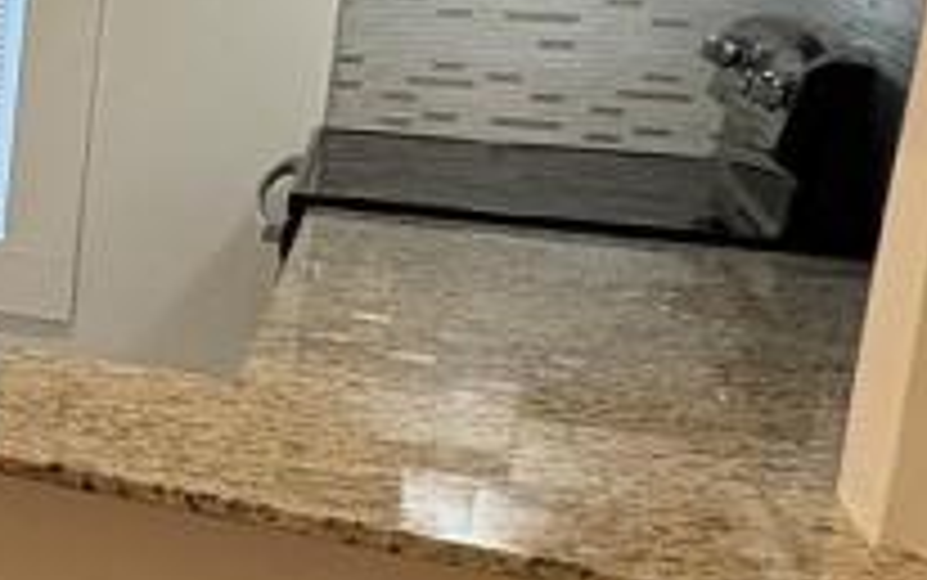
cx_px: -968
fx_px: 1744
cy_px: 144
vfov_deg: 18.8
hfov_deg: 18.3
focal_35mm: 69
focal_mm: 2.22
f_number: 2.2
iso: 200
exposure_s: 1/120
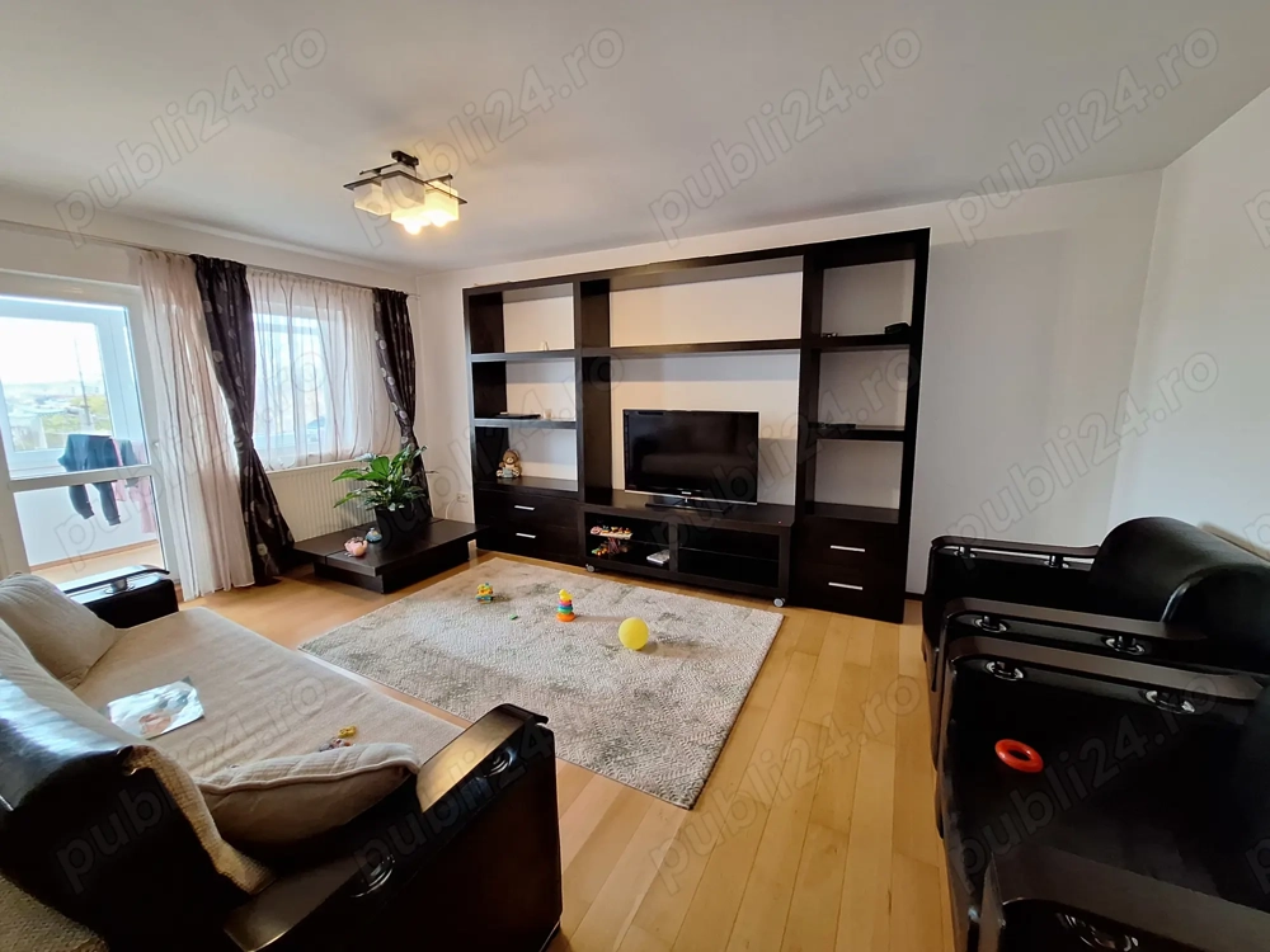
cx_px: 635
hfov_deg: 106.2
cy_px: 476
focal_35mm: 13
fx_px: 477
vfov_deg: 89.9
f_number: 2.2
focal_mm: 1.74
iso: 200
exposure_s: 1/24
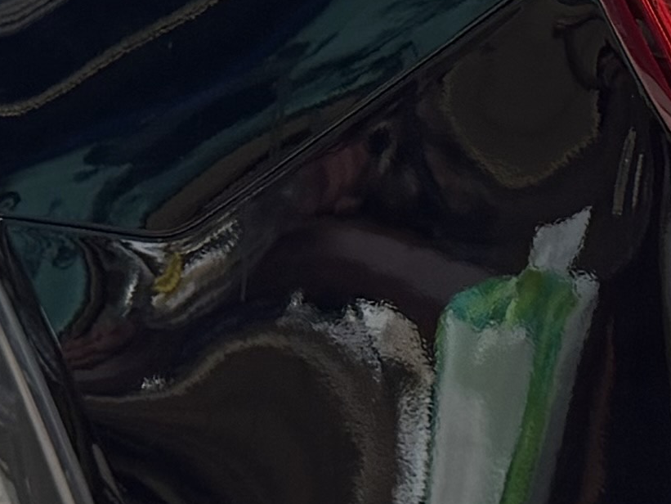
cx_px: 884
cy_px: 55
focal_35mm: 167
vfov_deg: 8.9
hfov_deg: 11.5
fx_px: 3238
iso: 160
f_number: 1.78
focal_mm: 6.76
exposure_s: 1/100
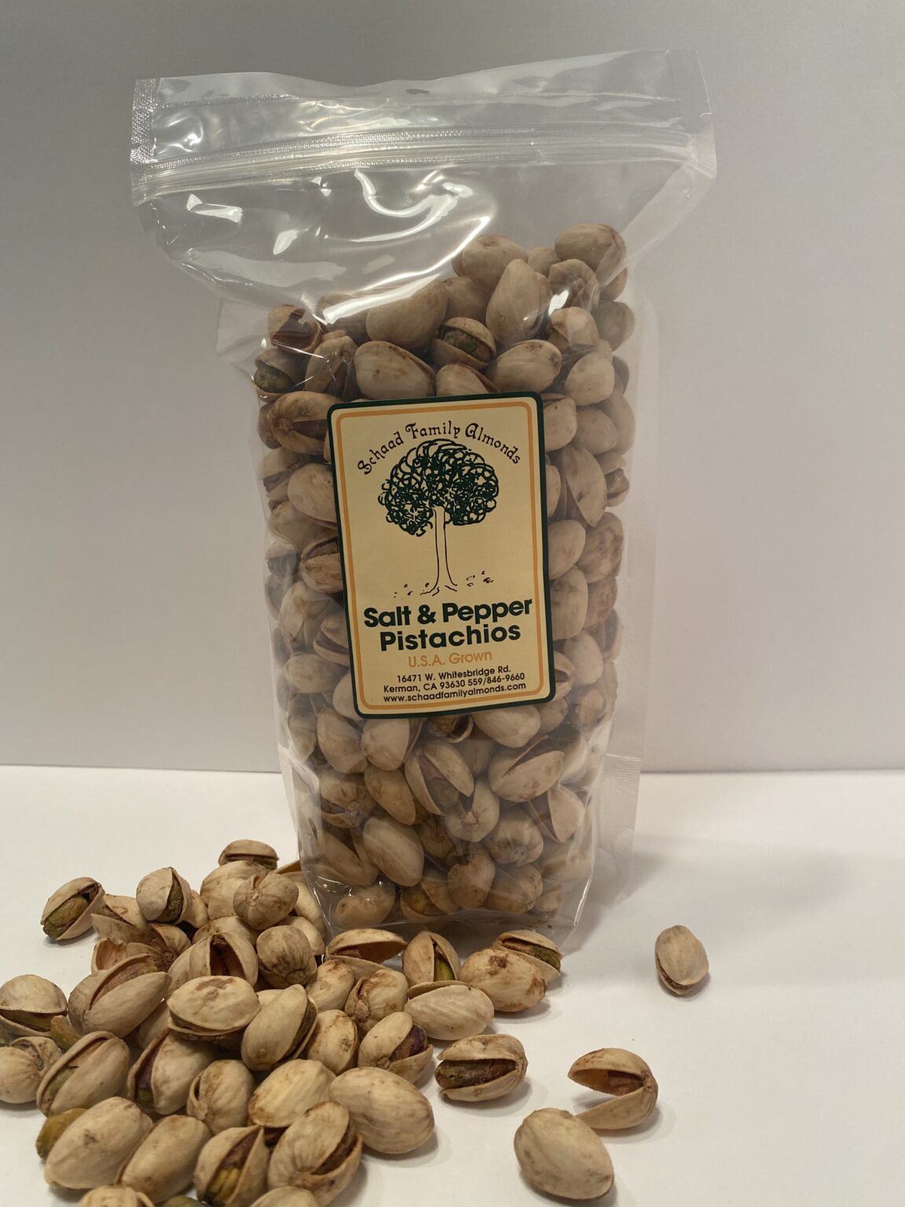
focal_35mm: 26
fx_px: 906
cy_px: 604
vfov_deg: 67.3
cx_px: 452
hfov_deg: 53.1
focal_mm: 4.25
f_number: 1.8
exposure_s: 1/120
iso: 125
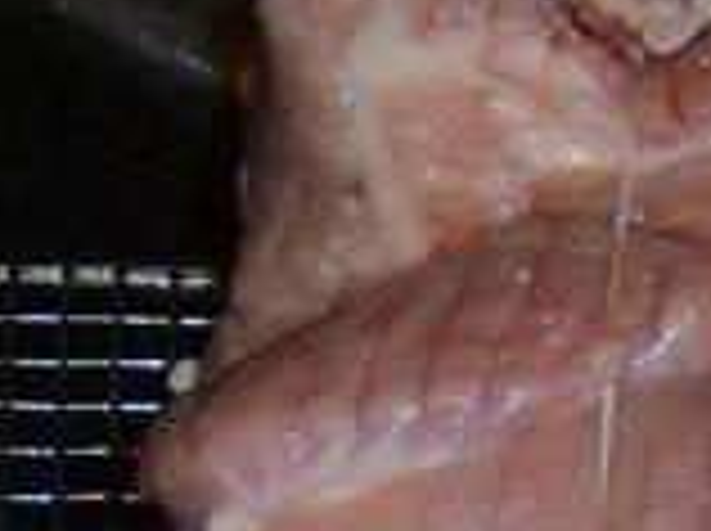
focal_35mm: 217
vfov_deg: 6.5
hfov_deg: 9.1
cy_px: 1339
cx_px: 112
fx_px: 4450
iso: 200
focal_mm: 6.3
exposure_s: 1/60
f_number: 3.5
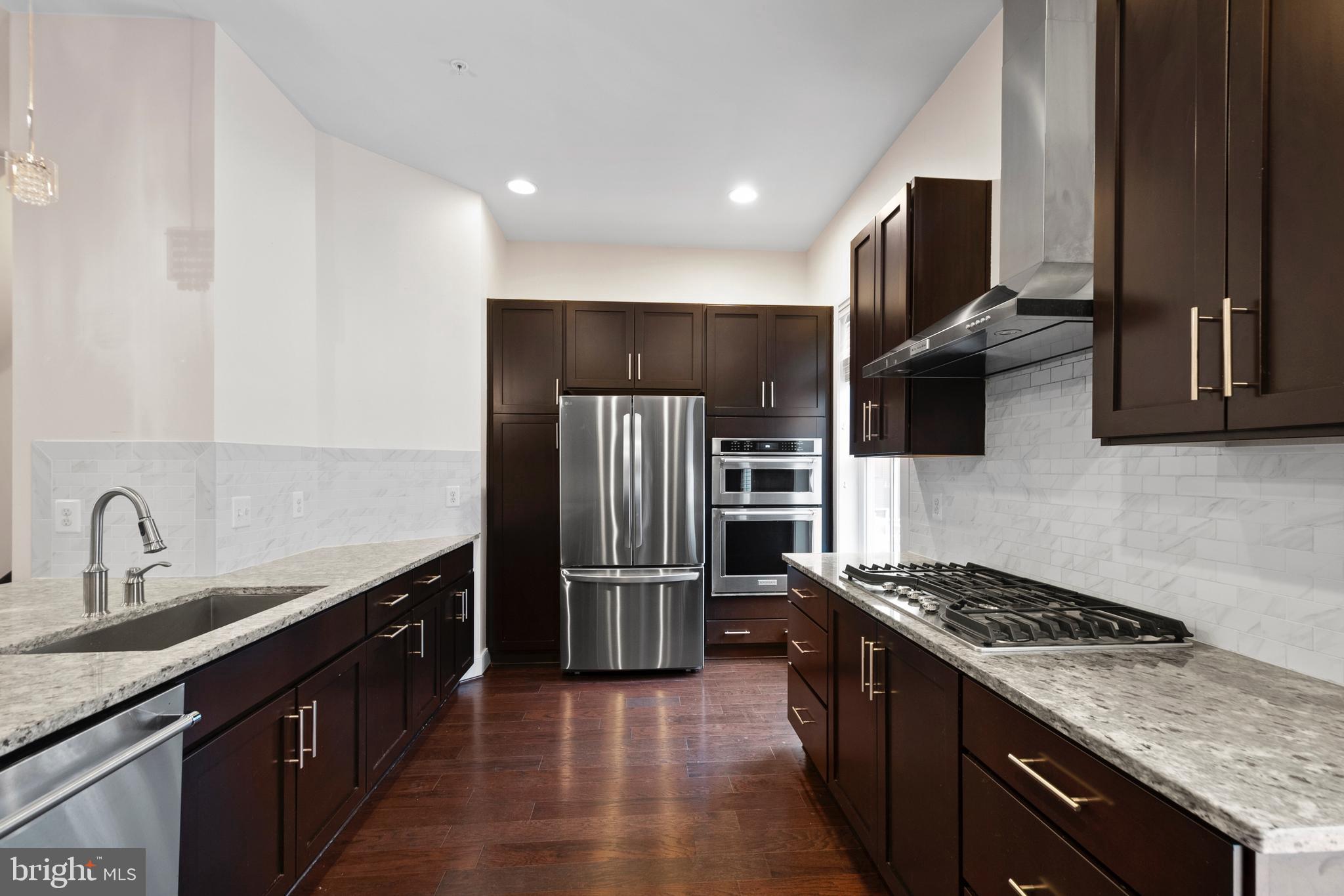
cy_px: 448
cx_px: 672
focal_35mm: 15
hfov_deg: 100.4
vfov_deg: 77.3
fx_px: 560
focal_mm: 10
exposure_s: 1/2
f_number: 7.1
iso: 640
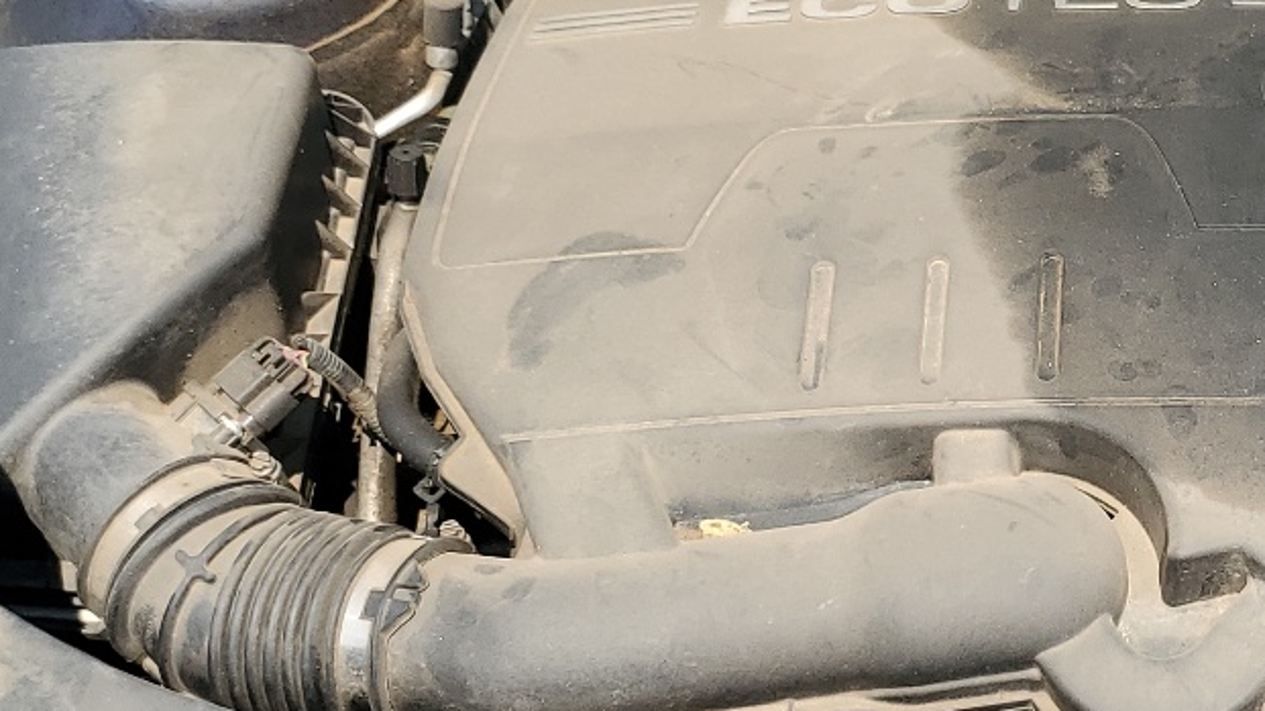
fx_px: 2448
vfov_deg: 16.5
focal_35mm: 73
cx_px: 1267
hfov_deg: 27.3
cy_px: 381
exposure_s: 1/2000
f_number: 1.5
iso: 50
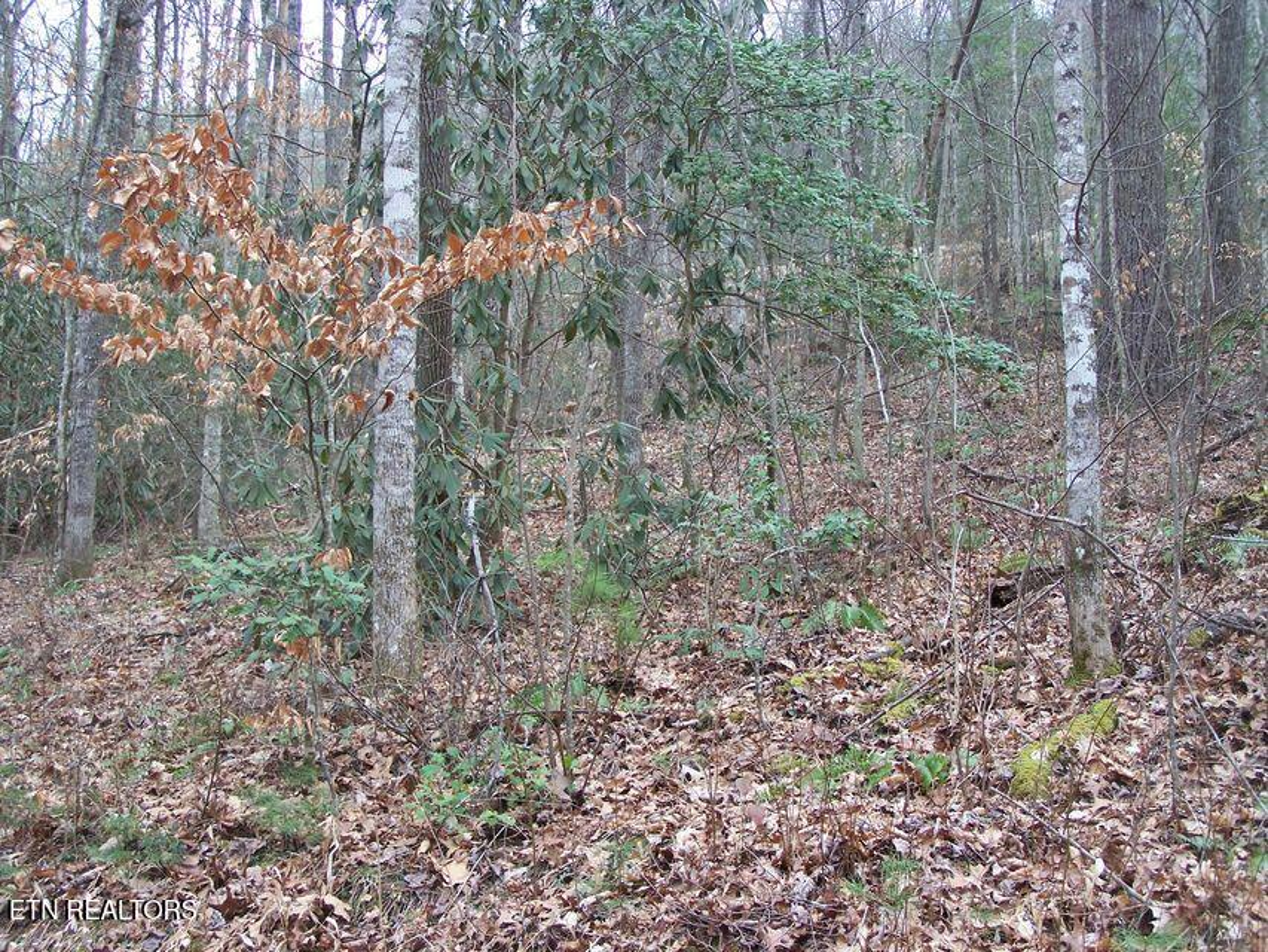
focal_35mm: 51
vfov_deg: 28.6
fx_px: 1868
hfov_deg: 37.5
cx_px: 634
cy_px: 476
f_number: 3
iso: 64
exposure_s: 1/80
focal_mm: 8.5
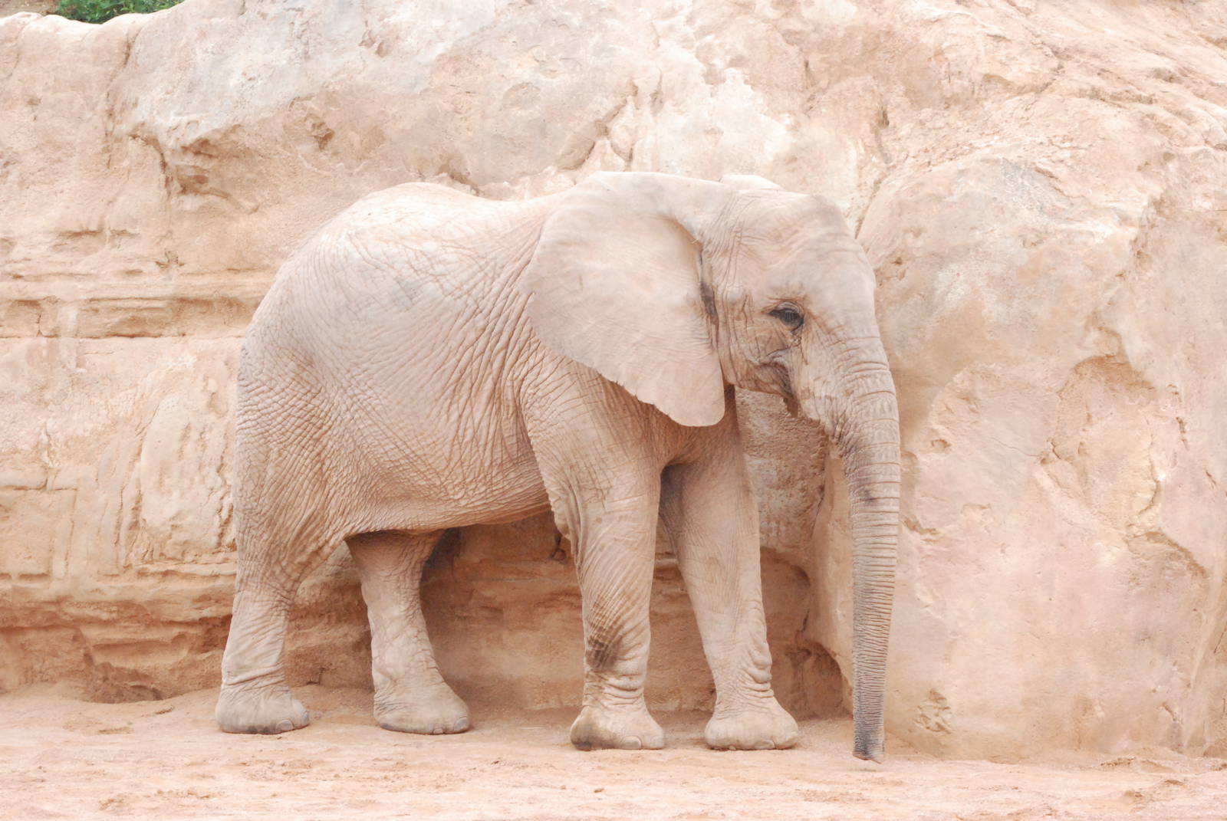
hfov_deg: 13.7
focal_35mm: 150
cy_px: 410
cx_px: 614
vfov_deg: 9.2
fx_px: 5118
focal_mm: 100
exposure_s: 1/160
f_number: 20
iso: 1600
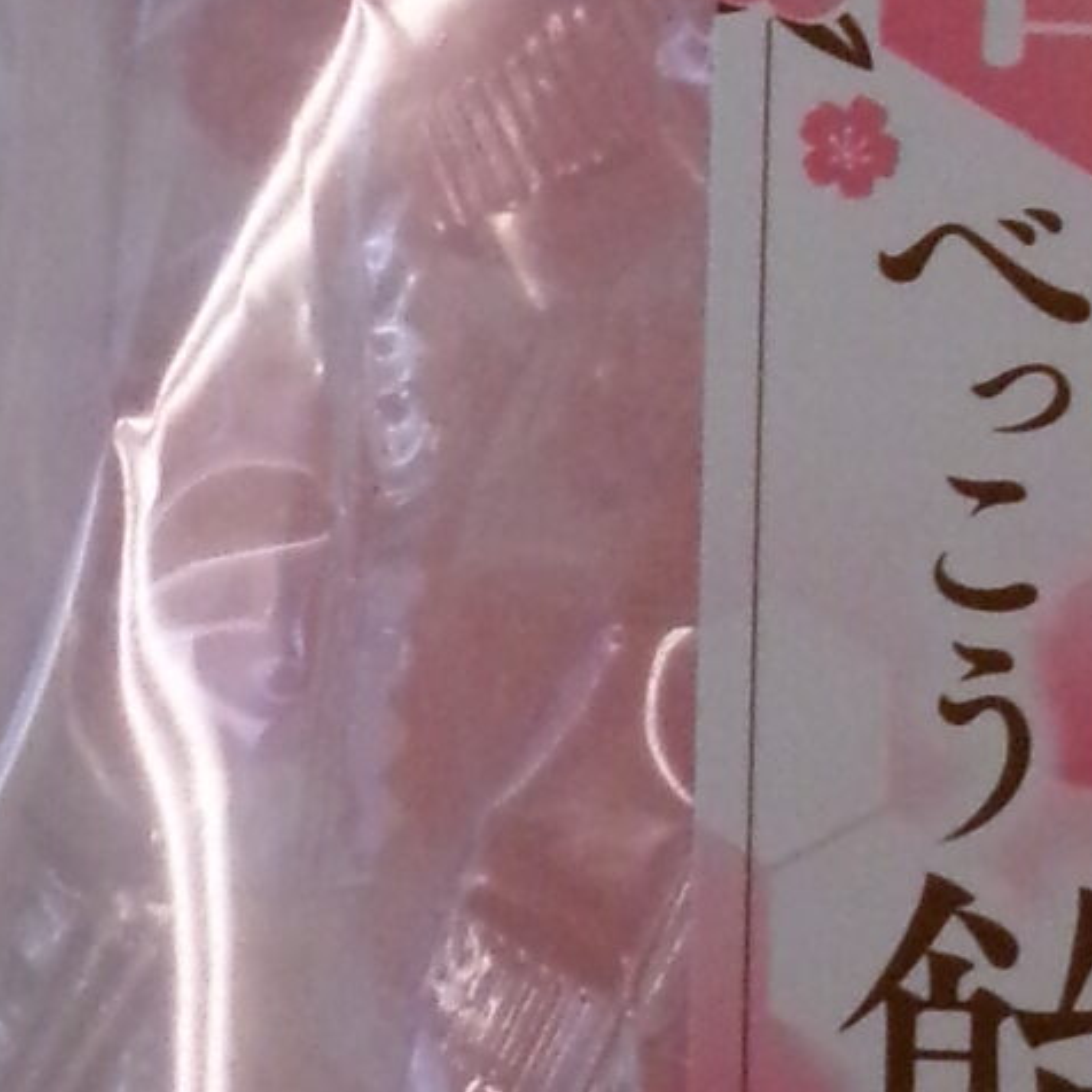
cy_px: -541
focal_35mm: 252
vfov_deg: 6.8
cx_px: 1237
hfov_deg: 6.9
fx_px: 8994
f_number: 4.9
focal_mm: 9.5
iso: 797
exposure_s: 1/125
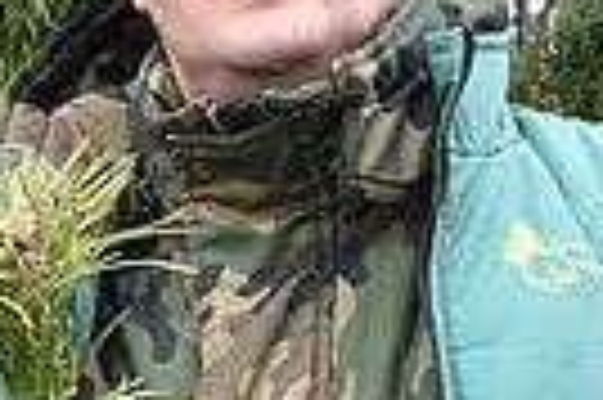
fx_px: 5002
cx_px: -144
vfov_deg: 4.5
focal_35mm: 299
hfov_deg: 6.8
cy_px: 793
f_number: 5
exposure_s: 1/80
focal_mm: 26
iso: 400
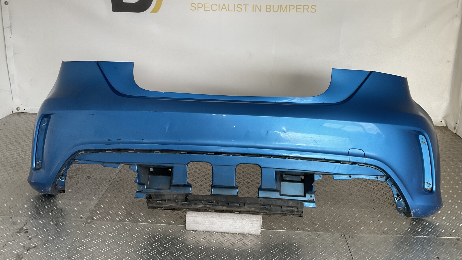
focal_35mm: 32
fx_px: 392
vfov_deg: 36.3
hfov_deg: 61.0
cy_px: 88
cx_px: 233
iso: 64
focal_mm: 3
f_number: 1.8
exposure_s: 1/100
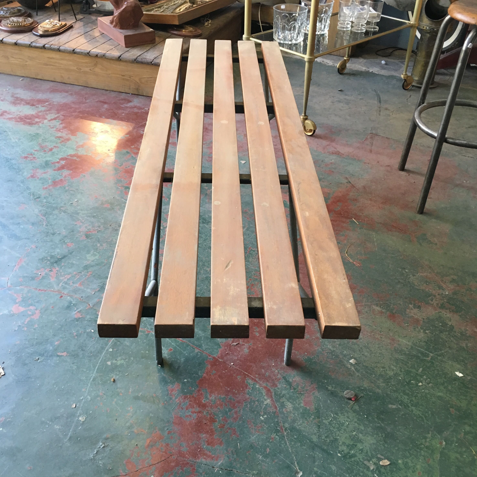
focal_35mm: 35
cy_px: 262
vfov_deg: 47.2
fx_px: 546
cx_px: 234
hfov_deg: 47.2
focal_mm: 4.15
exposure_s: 1/33
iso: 125
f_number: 2.2
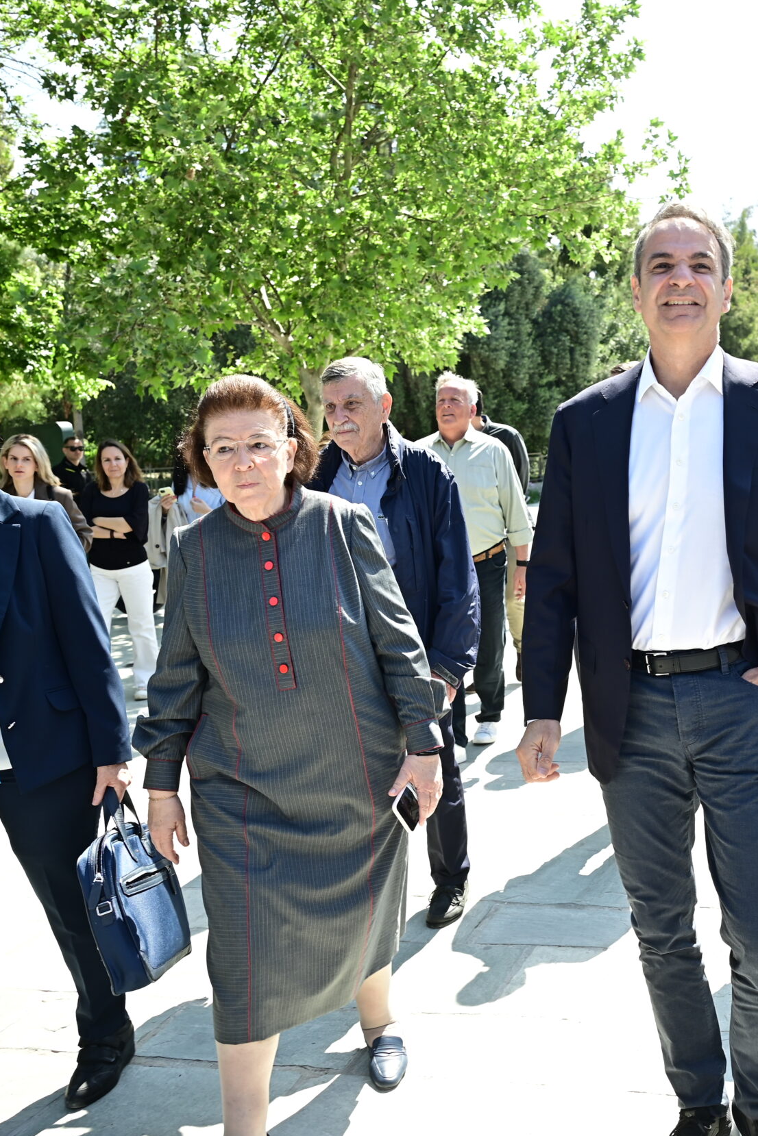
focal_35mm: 37
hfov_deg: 34.7
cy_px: 555
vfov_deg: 51.9
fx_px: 1168
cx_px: 620
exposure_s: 1/250
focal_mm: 24
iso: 125
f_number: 4.5
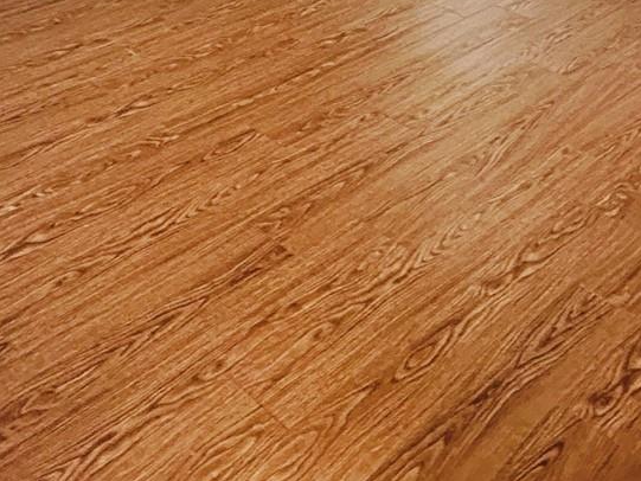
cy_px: -161
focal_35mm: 53
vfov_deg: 23.9
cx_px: 245
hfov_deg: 36.0
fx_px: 982
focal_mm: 2.22
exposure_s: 1/60
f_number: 2.2
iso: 640
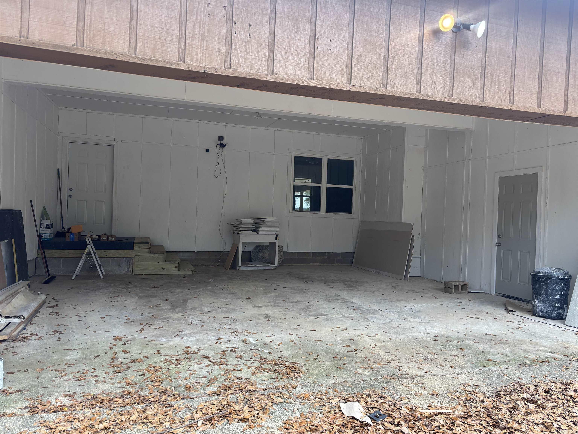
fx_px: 434
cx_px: 289
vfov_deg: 53.1
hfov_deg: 67.3
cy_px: 217
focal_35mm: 26
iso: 64
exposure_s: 1/120
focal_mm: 5.96
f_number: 1.6
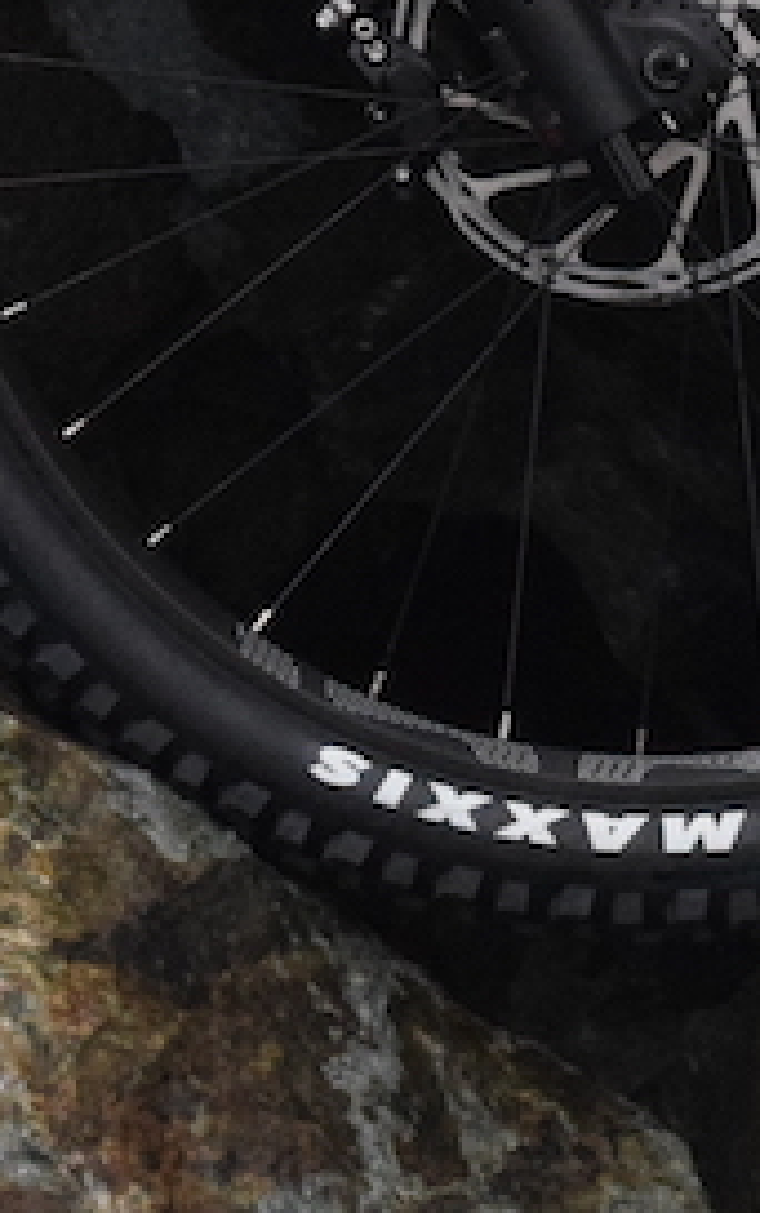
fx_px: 12217
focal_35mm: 369
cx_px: -1084
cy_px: -404
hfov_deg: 3.5
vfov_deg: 5.6
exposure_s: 1/500
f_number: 10
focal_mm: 55
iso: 3200
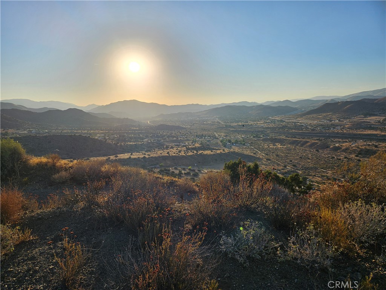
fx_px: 256
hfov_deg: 73.9
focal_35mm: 23
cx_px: 193
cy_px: 145
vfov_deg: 58.9
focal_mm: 5.4
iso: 25
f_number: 1.8
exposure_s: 1/2851
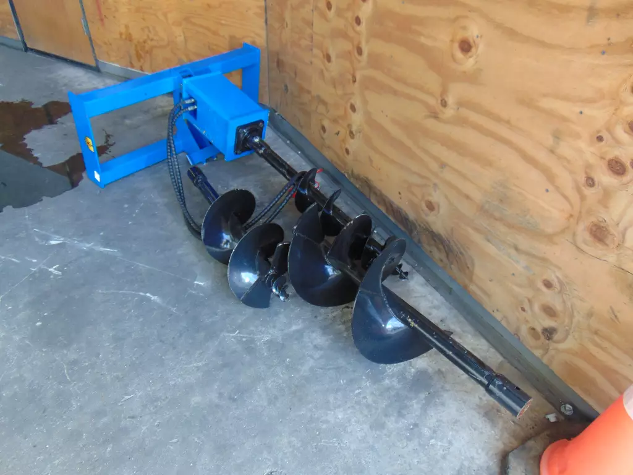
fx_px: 457
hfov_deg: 69.4
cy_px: 238
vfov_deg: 54.9
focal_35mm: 25
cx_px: 316
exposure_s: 1/30
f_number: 3
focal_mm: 4.5
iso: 80
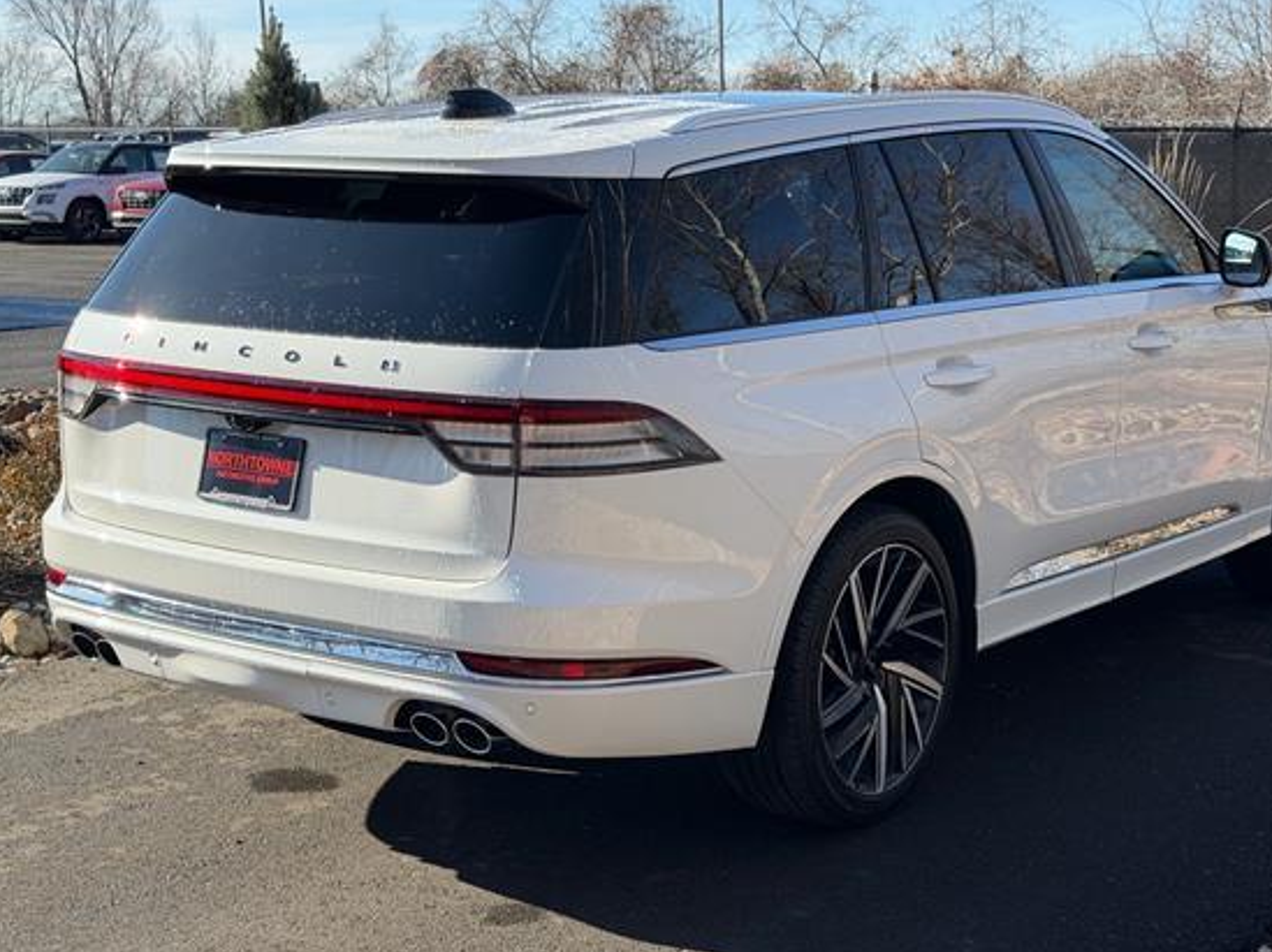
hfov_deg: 34.3
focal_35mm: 56
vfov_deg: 26.1
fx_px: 2056
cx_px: 695
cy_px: 440
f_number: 1.78
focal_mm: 6.76
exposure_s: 1/2762
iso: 80
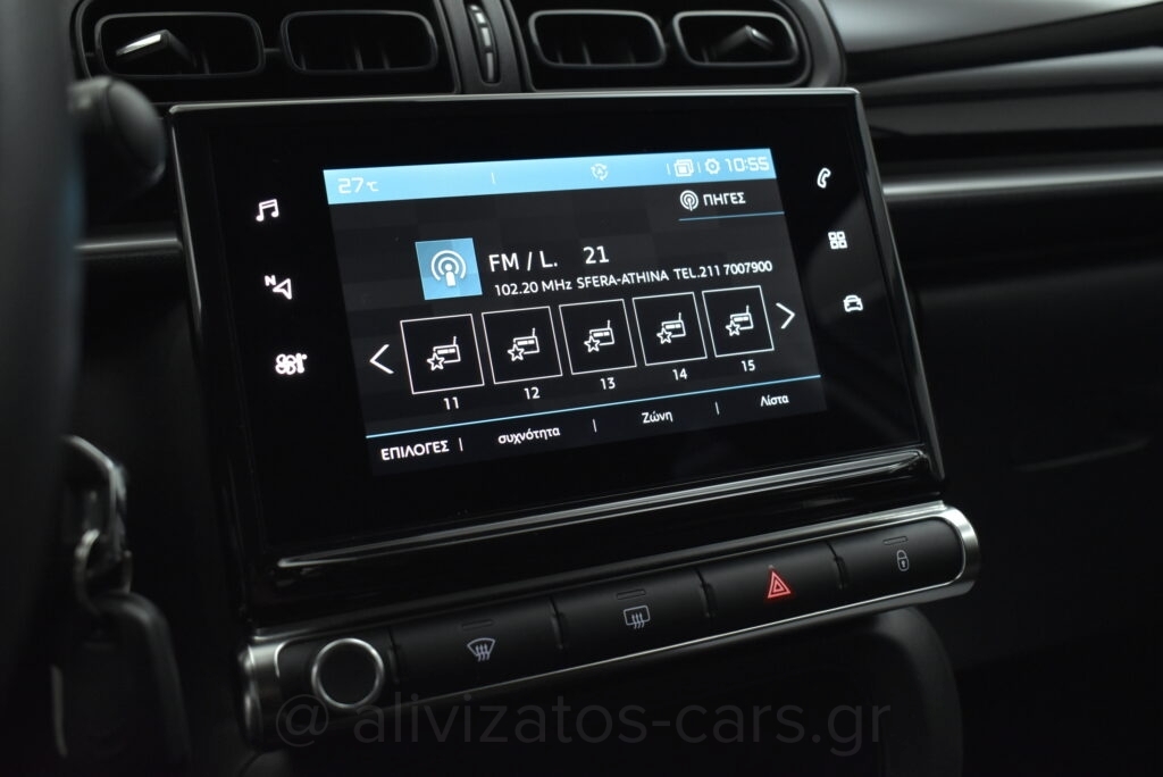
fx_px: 1212
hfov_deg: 51.3
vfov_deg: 35.5
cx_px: 582
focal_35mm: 38
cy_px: 388
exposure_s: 1/125
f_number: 4
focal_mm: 25
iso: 1600
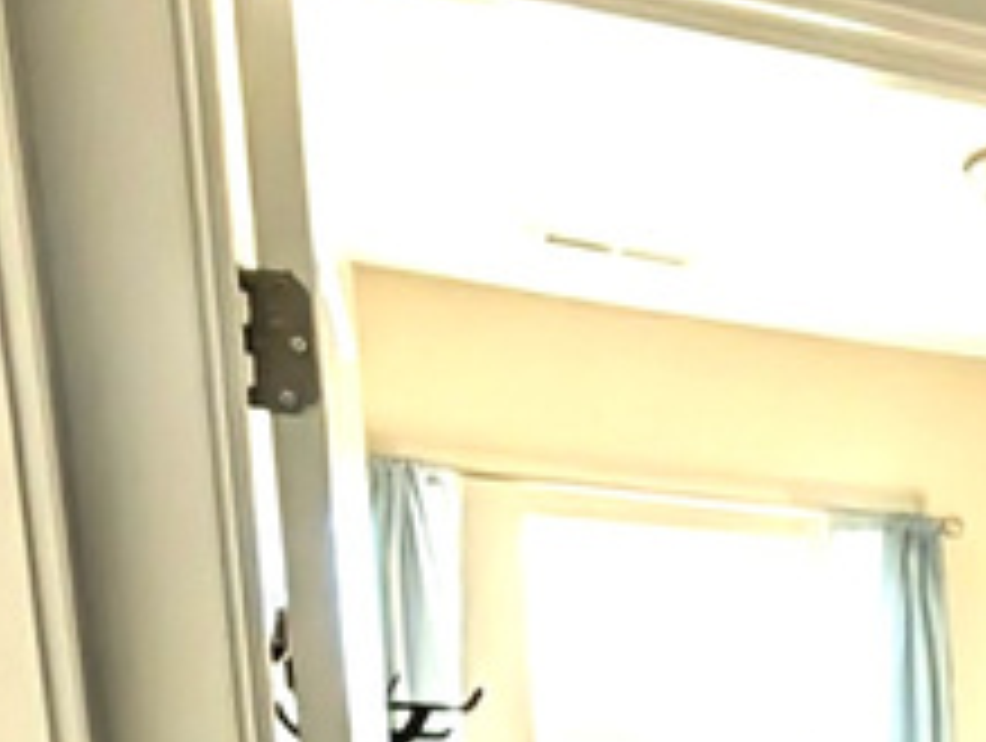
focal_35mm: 56
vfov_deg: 21.0
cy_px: 1196
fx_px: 1598
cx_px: 1409
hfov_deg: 26.6
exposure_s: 1/149
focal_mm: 2.02
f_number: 1.7
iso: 55
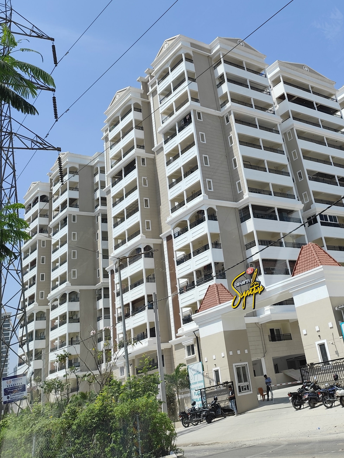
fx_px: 477
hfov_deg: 39.2
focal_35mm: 36
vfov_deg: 49.6
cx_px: 227
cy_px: 123
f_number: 1.65
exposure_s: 1/847
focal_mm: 6.19
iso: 50
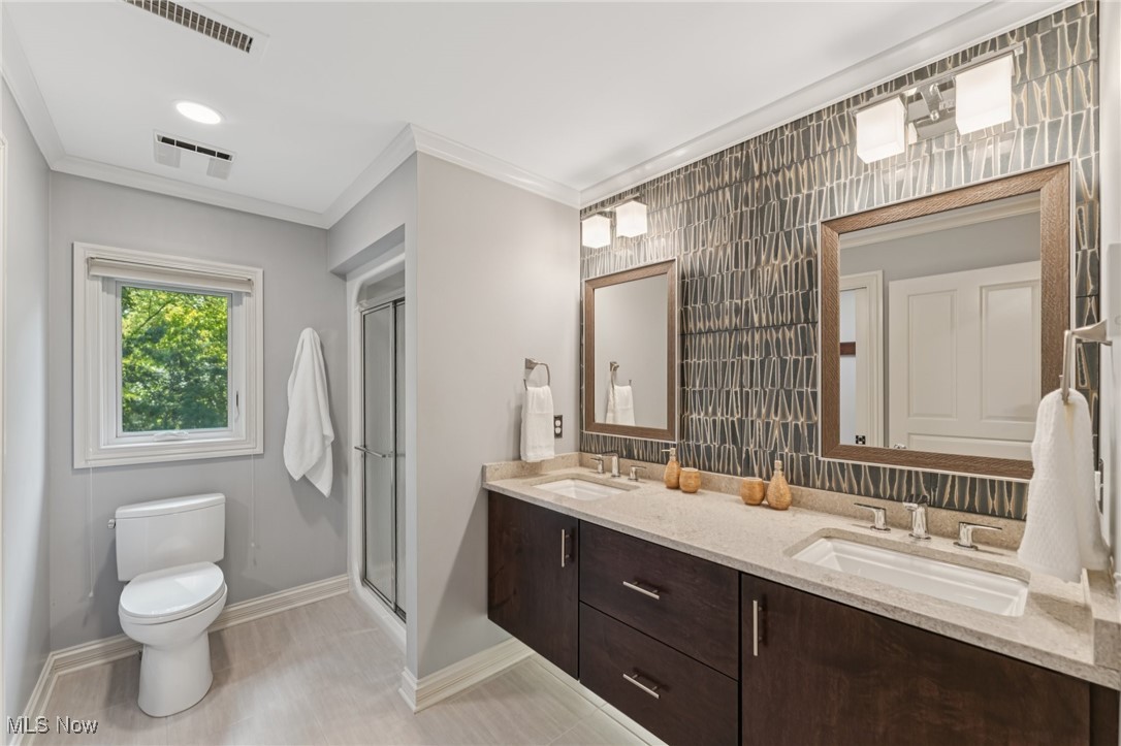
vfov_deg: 81.2
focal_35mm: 14
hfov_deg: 104.3
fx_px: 436
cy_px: 373
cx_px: 560
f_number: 5.6
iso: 200
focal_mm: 14
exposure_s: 1/13
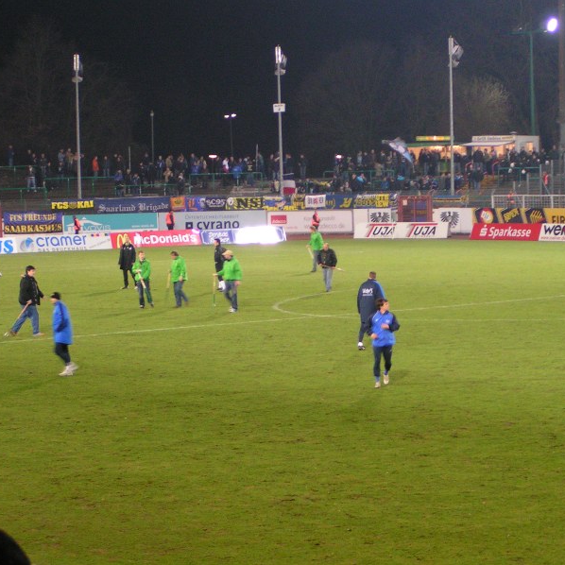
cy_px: 282
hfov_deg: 14.2
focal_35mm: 123
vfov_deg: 14.2
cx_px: 305
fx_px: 2271
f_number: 3.5
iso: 200
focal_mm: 15.9
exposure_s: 1/25
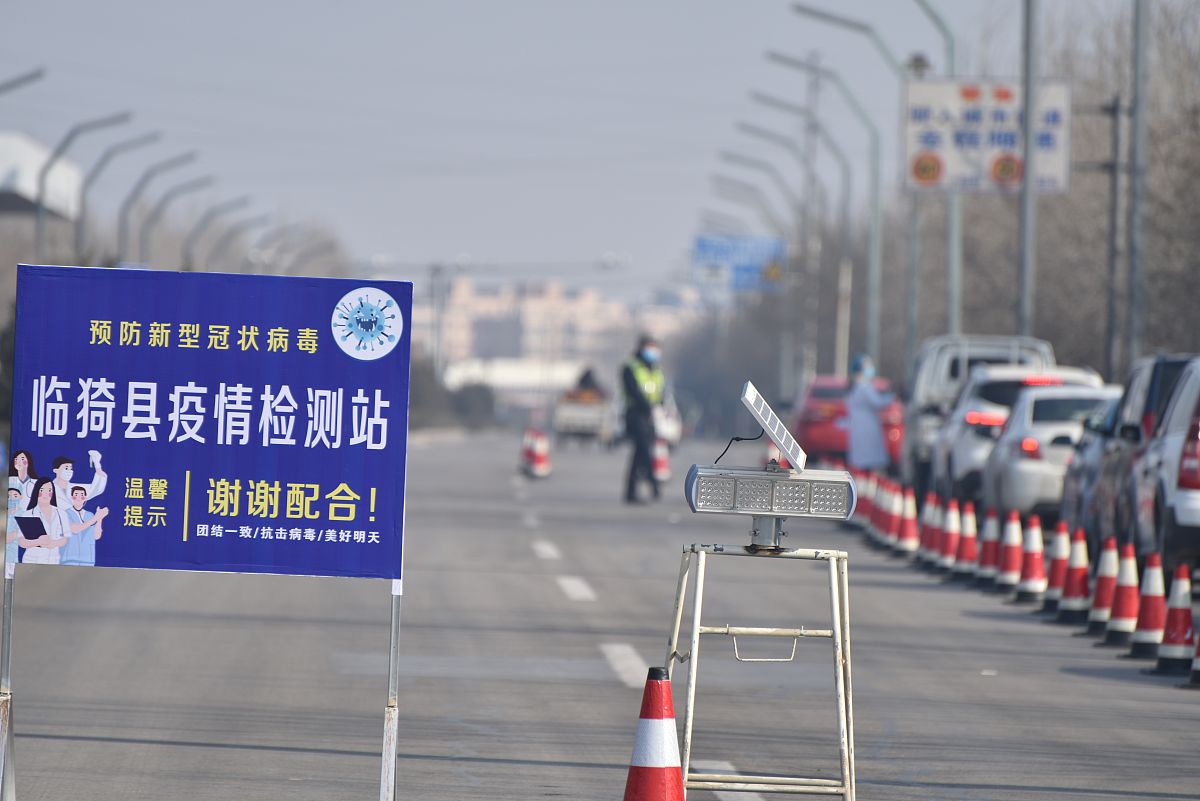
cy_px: 400
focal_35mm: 300
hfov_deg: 6.9
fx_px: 10003
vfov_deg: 4.6
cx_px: 600
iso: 100
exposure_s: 1/640
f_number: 5.6
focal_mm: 300
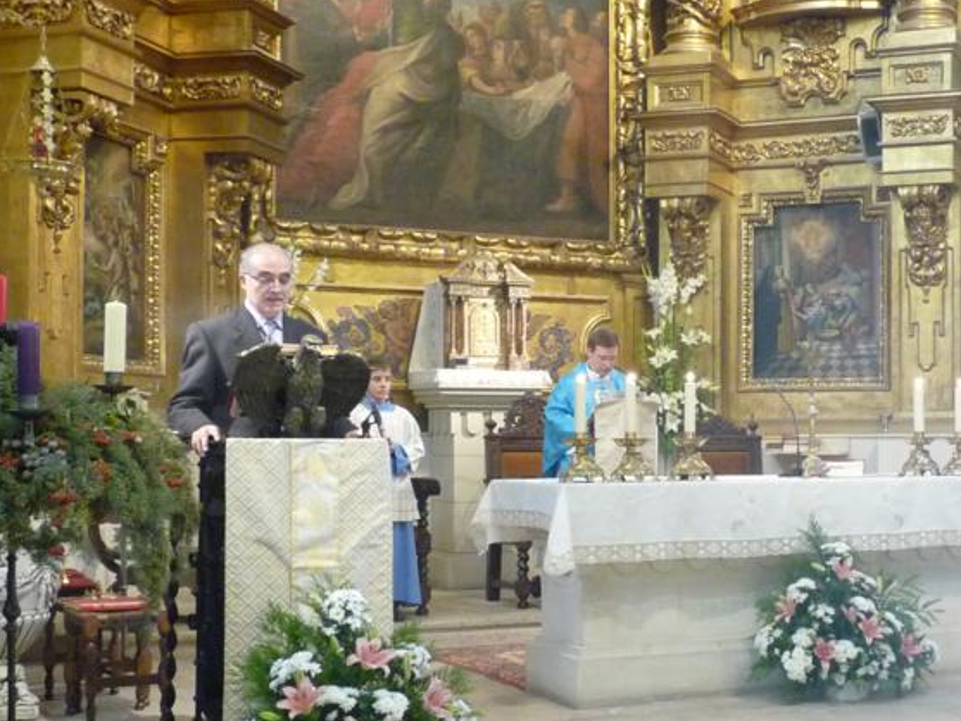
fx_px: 1555
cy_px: 438
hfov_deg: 33.8
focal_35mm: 56
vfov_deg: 26.1
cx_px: 683
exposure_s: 1/10
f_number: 2.8
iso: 400
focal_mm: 4.8
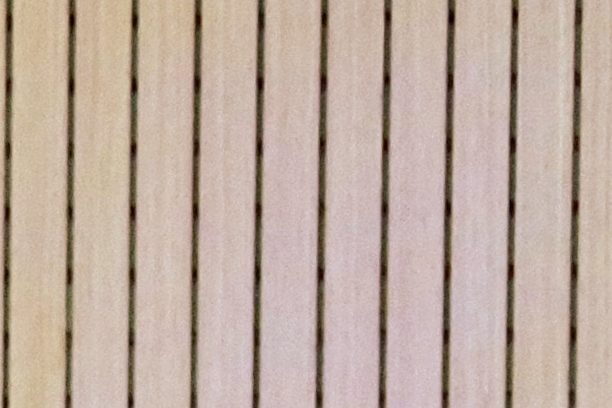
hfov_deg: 1.3
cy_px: 1349
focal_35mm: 1531
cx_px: -696
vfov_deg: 0.9
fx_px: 26020
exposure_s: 1/100
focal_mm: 135
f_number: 5.6
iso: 1600
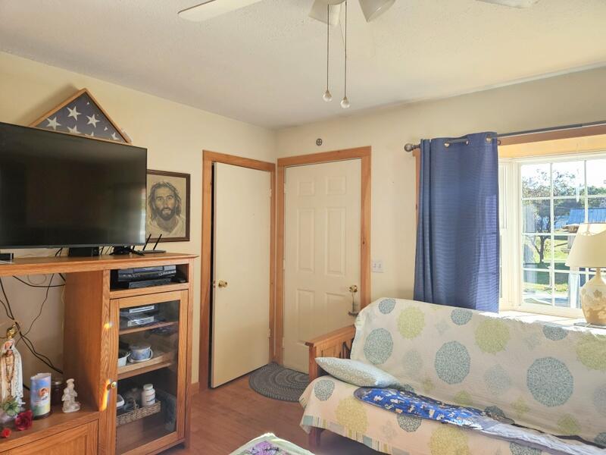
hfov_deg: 73.9
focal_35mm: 23
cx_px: 303
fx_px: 403
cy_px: 228
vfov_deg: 58.9
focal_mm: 5.4
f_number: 1.8
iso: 160
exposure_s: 1/120
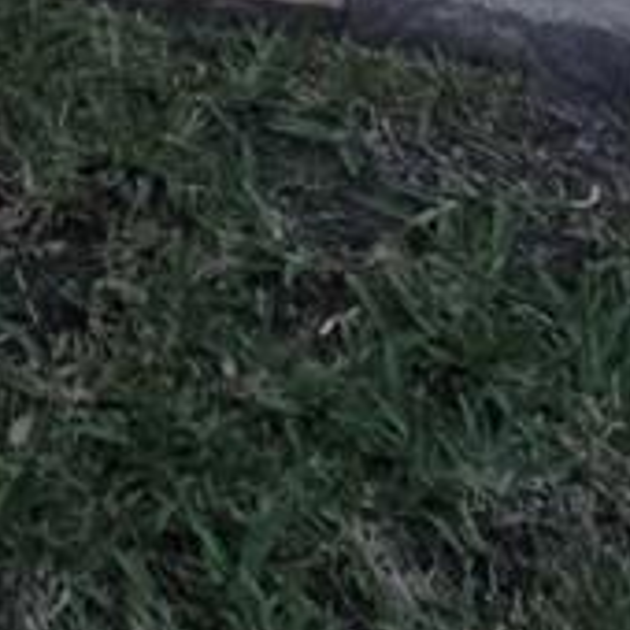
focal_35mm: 108
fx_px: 2224
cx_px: -485
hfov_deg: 14.3
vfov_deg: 10.1
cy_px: -1416
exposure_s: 1/1033
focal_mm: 2.2
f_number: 2.2
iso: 50
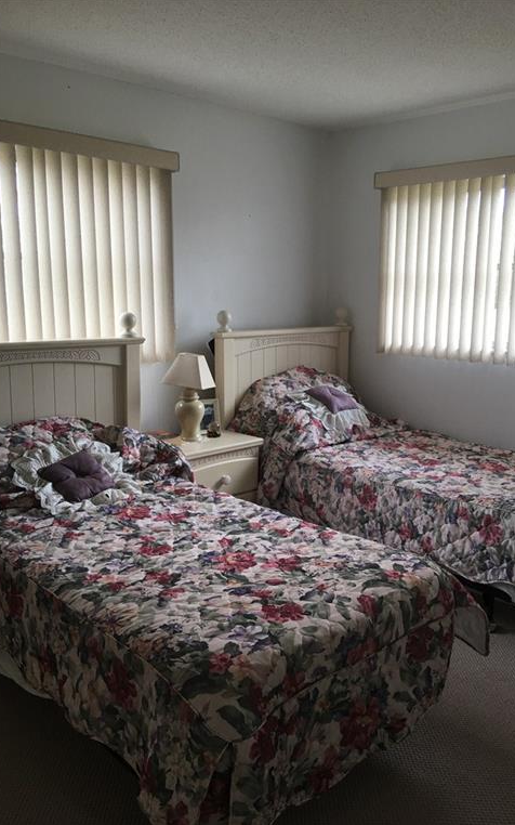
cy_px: 411
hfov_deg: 40.5
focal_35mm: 31
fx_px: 696
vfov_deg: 61.2
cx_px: 295
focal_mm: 4.15
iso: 25
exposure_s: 1/40
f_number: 2.2
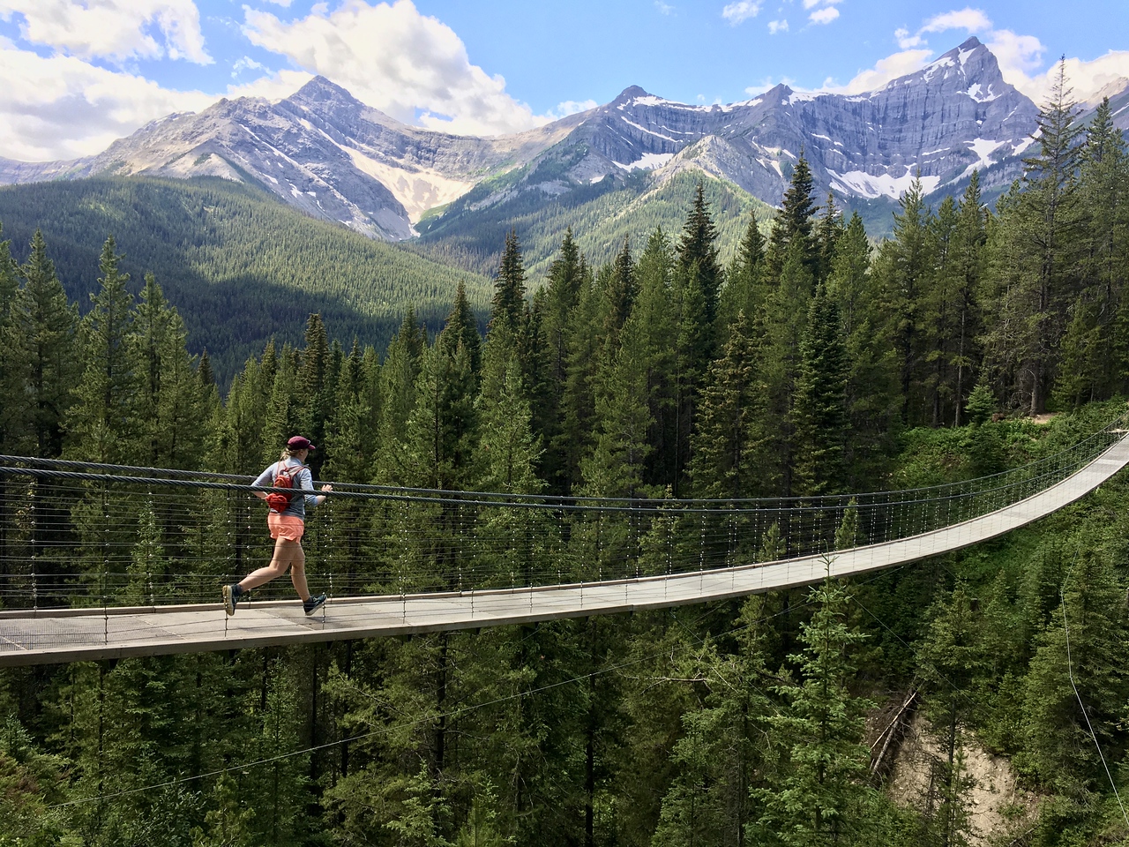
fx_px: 946
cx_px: 564
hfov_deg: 61.7
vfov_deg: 48.2
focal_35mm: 29
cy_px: 424
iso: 25
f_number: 2.2
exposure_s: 1/396
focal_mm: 4.15
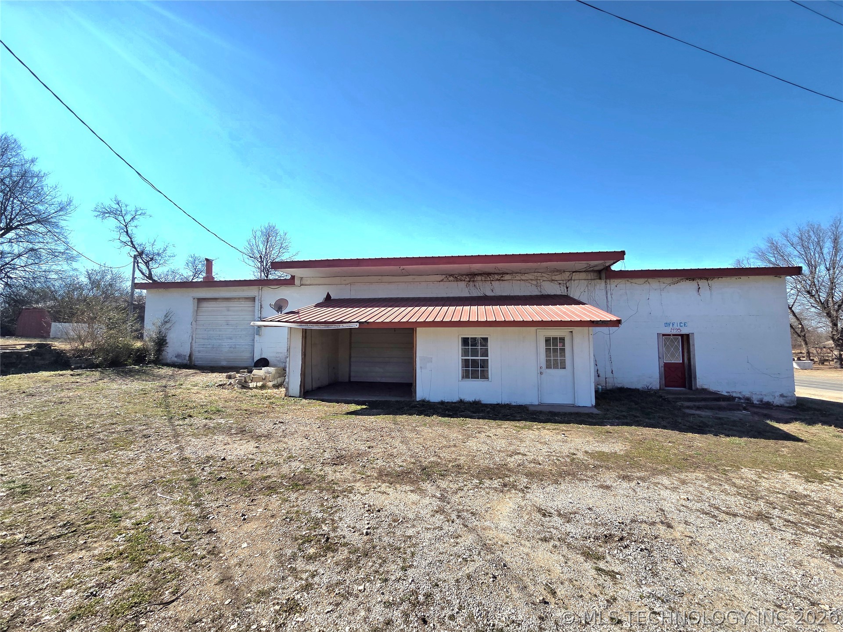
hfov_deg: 106.2
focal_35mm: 13
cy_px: 316
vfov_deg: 89.9
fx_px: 317
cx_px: 422
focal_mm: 2.2
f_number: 2.2
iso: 50
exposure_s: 1/2500
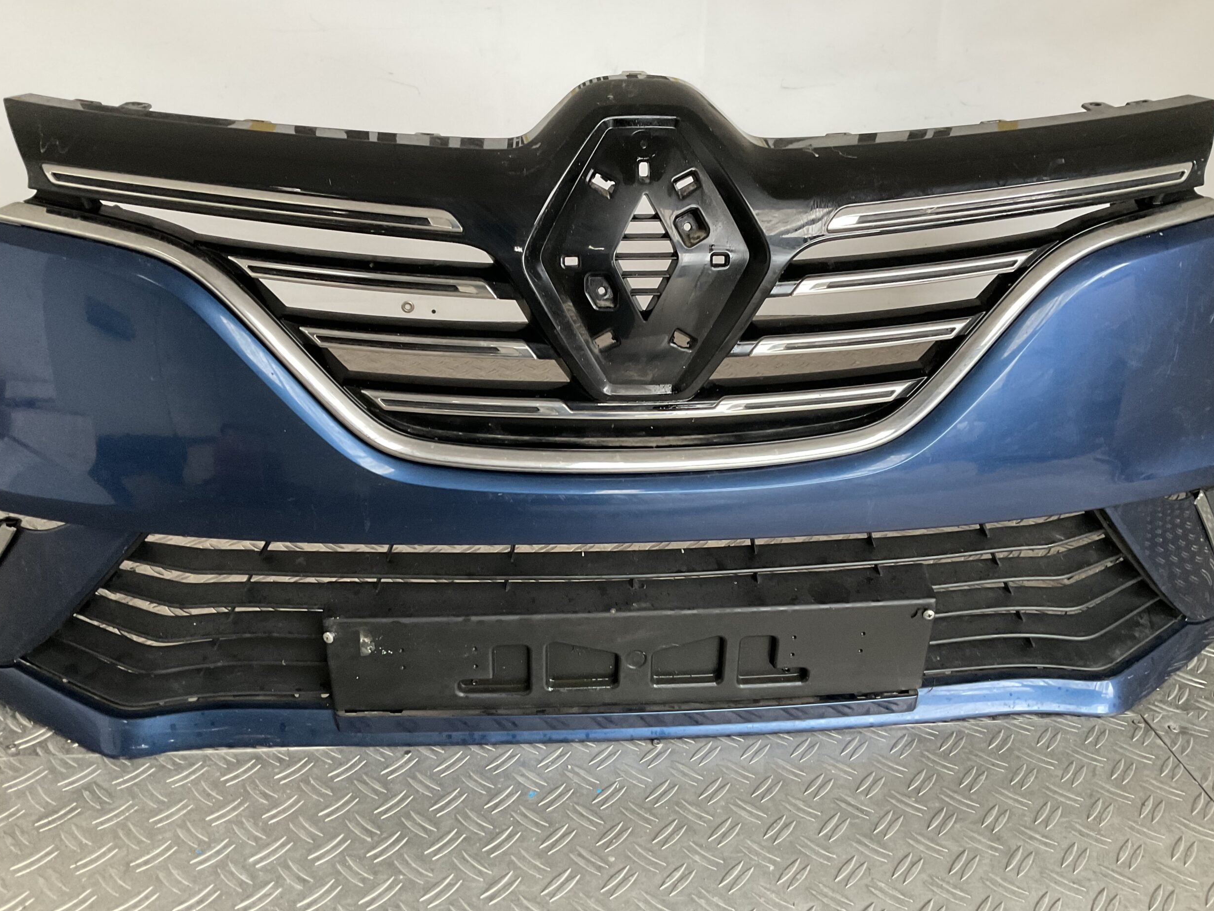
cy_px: 447
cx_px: 598
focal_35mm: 30
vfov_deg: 46.8
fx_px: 1052
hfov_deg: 60.0
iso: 200
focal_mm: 3
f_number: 1.8
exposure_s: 1/40
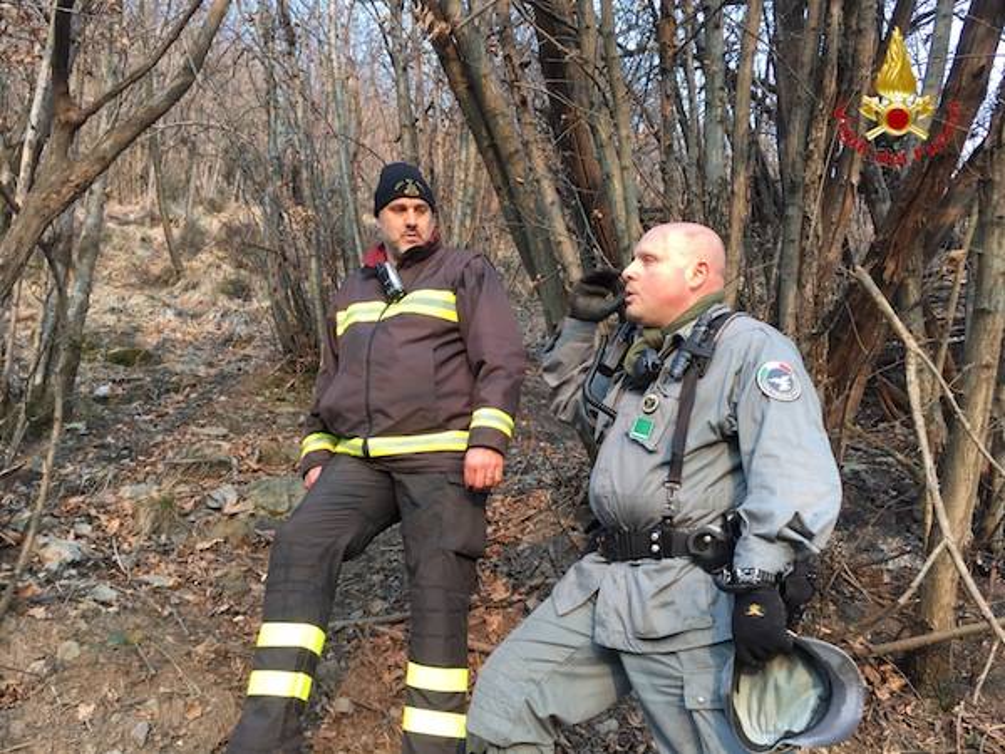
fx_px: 842
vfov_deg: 48.2
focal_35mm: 29
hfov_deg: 61.7
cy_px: 377
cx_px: 502
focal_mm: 4.15
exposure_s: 1/60
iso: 32
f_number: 2.2
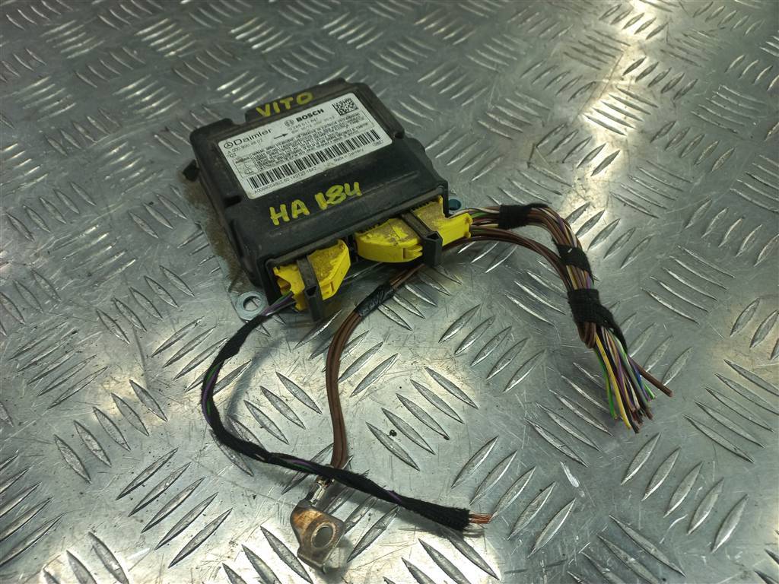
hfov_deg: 69.4
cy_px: 292
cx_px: 390
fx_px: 563
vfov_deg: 54.9
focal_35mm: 25
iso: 32
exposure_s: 1/50
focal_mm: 4.6
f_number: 1.8
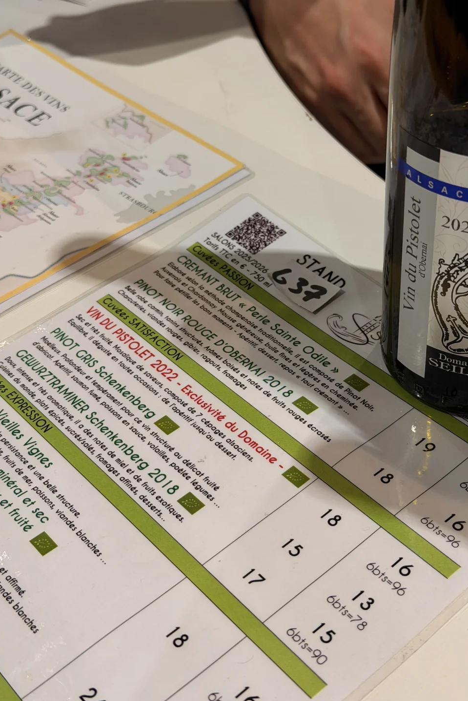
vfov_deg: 39.6
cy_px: 350
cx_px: 260
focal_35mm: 50
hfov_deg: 27.0
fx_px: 975
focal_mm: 6.76
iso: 64
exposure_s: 1/50
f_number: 1.78
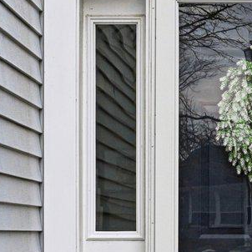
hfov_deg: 10.0
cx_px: 269
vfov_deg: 10.1
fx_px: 1425
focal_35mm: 173
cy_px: 119
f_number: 8
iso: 400
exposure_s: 1/1600
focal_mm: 30
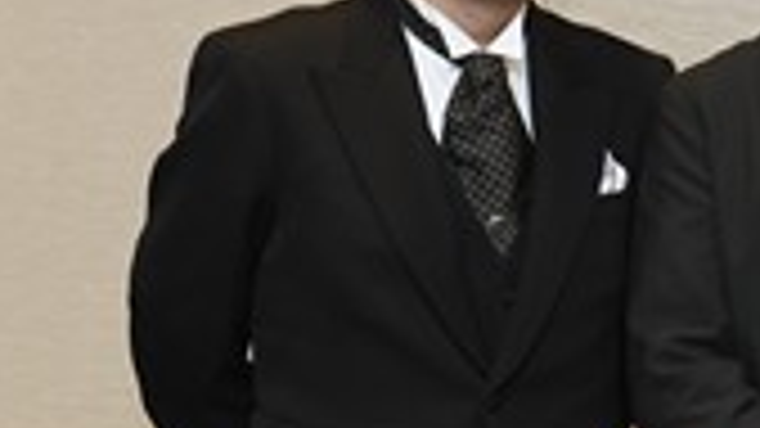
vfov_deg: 6.8
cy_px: 178
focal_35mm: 178
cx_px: 877
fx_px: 3587
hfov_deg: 11.9
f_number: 5
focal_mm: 56
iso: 1000
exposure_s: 1/160
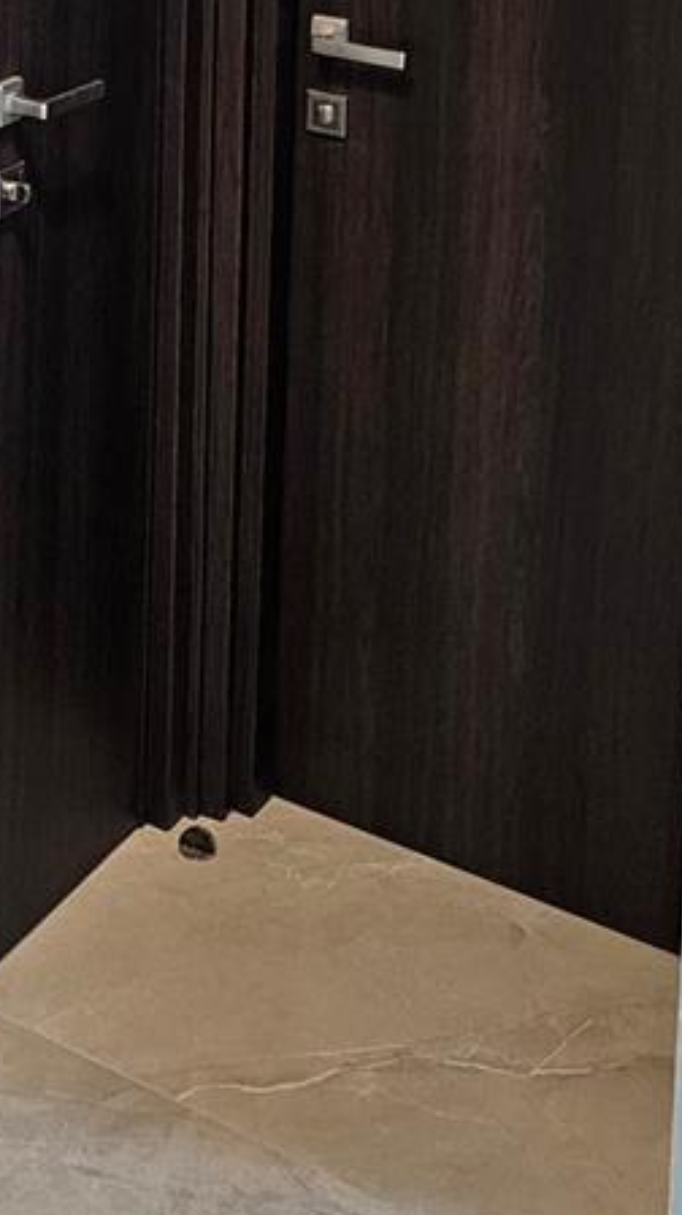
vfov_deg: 28.0
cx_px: -35
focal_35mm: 67
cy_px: -198
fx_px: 2158
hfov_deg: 17.5
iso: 640
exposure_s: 1/120
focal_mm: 6.3
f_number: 1.7
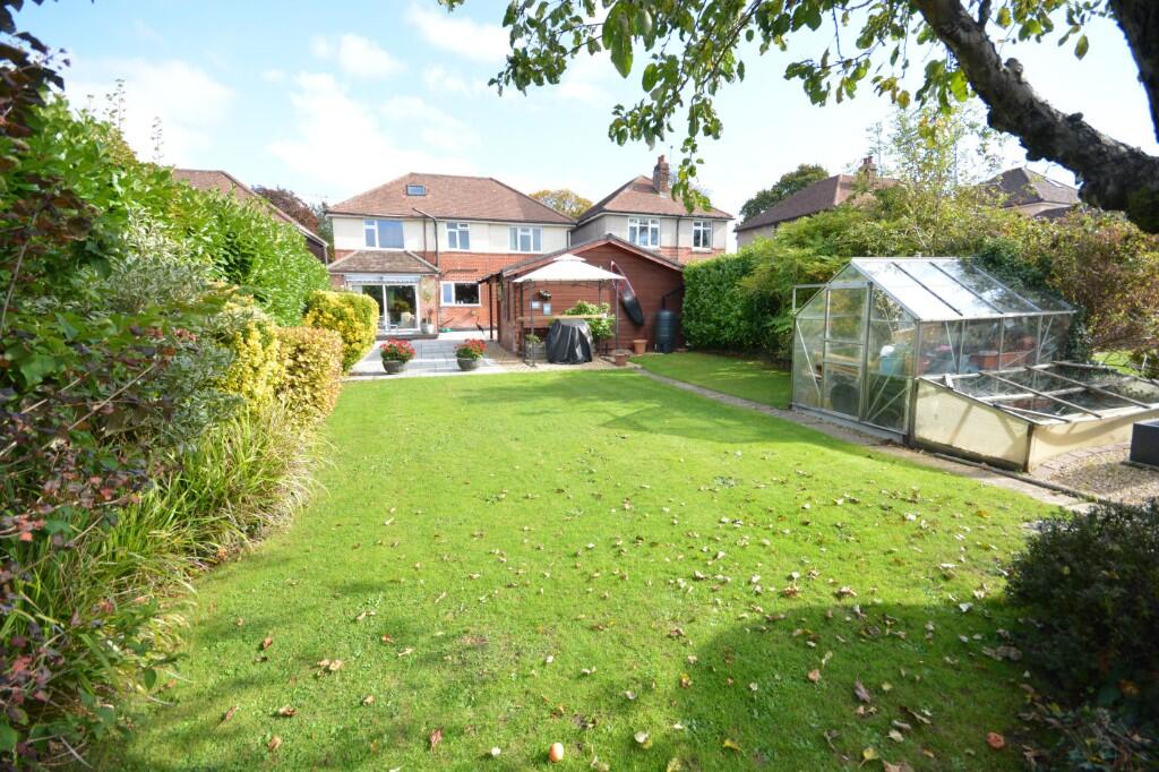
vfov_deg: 77.3
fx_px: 483
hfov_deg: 100.4
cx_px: 580
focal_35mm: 15
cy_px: 386
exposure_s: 1/250
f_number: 8
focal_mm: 10
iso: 400
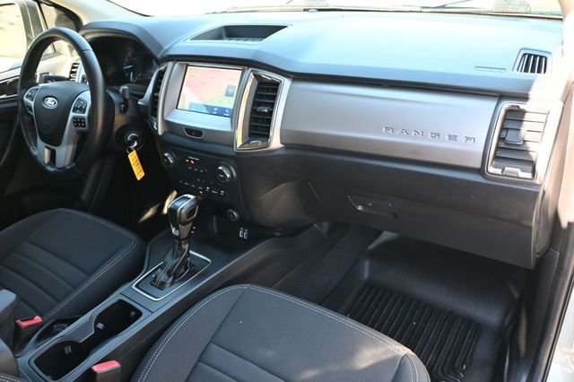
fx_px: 466
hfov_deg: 63.2
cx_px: 287
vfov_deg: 44.6
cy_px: 191
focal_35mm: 29
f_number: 3.8
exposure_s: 1/125
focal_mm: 19.5
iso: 1100
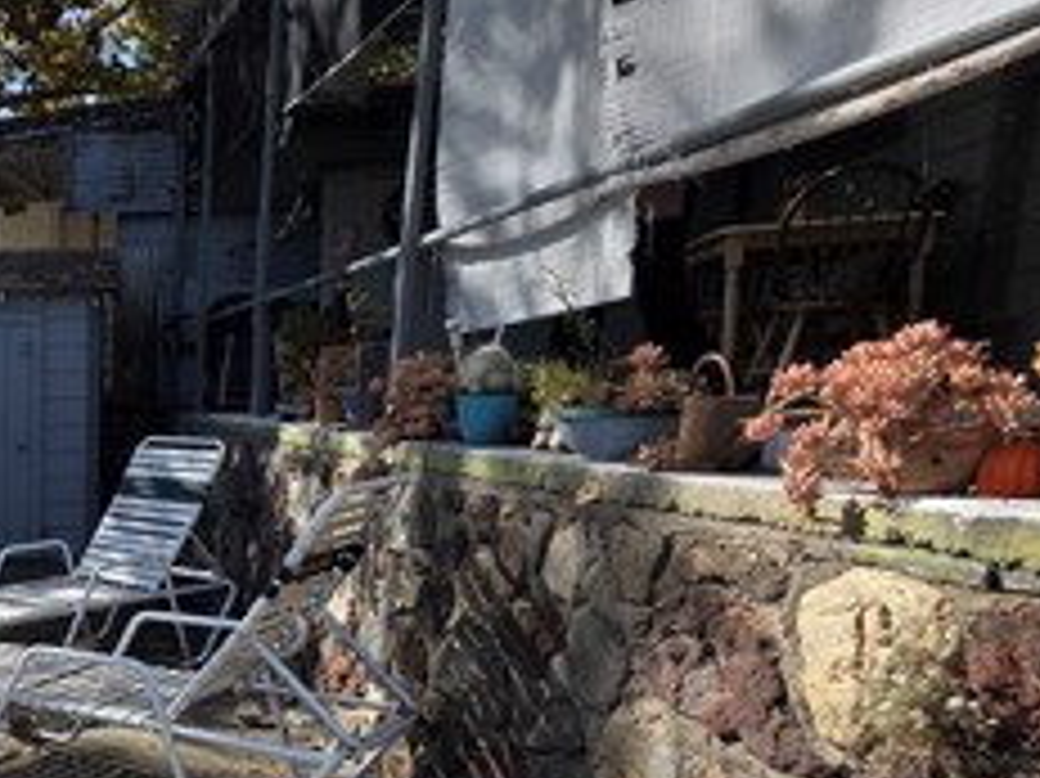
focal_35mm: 36
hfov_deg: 41.5
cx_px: -90
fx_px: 1081
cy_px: 594
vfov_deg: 38.5
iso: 40
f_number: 1.9
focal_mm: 2.2
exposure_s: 1/1799
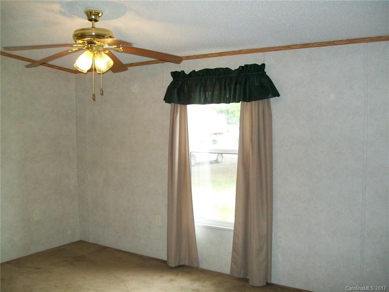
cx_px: 194
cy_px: 146
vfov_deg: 39.7
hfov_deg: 51.4
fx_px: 405
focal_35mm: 36
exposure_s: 1/60
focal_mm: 6
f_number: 2.7
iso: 160
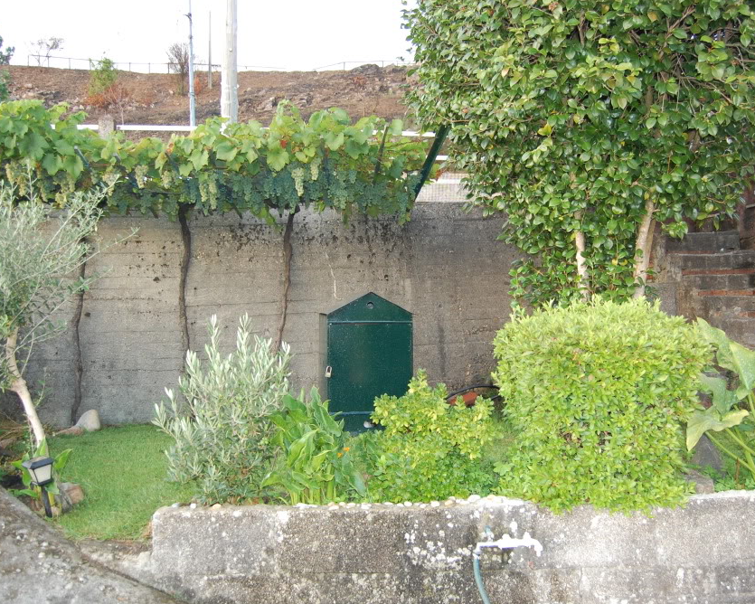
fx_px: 693
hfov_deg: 57.1
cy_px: 305
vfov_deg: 47.1
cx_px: 406
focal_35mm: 31
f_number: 3.5
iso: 400
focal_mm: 18
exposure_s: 1/60
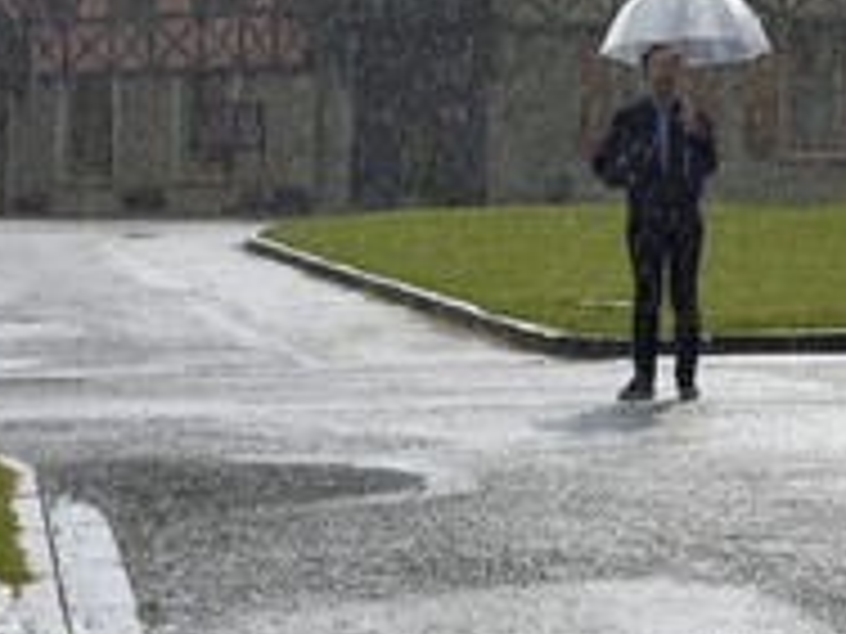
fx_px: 3153
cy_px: 144
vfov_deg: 11.5
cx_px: 878
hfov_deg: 15.0
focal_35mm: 129
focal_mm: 60
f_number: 14
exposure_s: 1/320
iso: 200
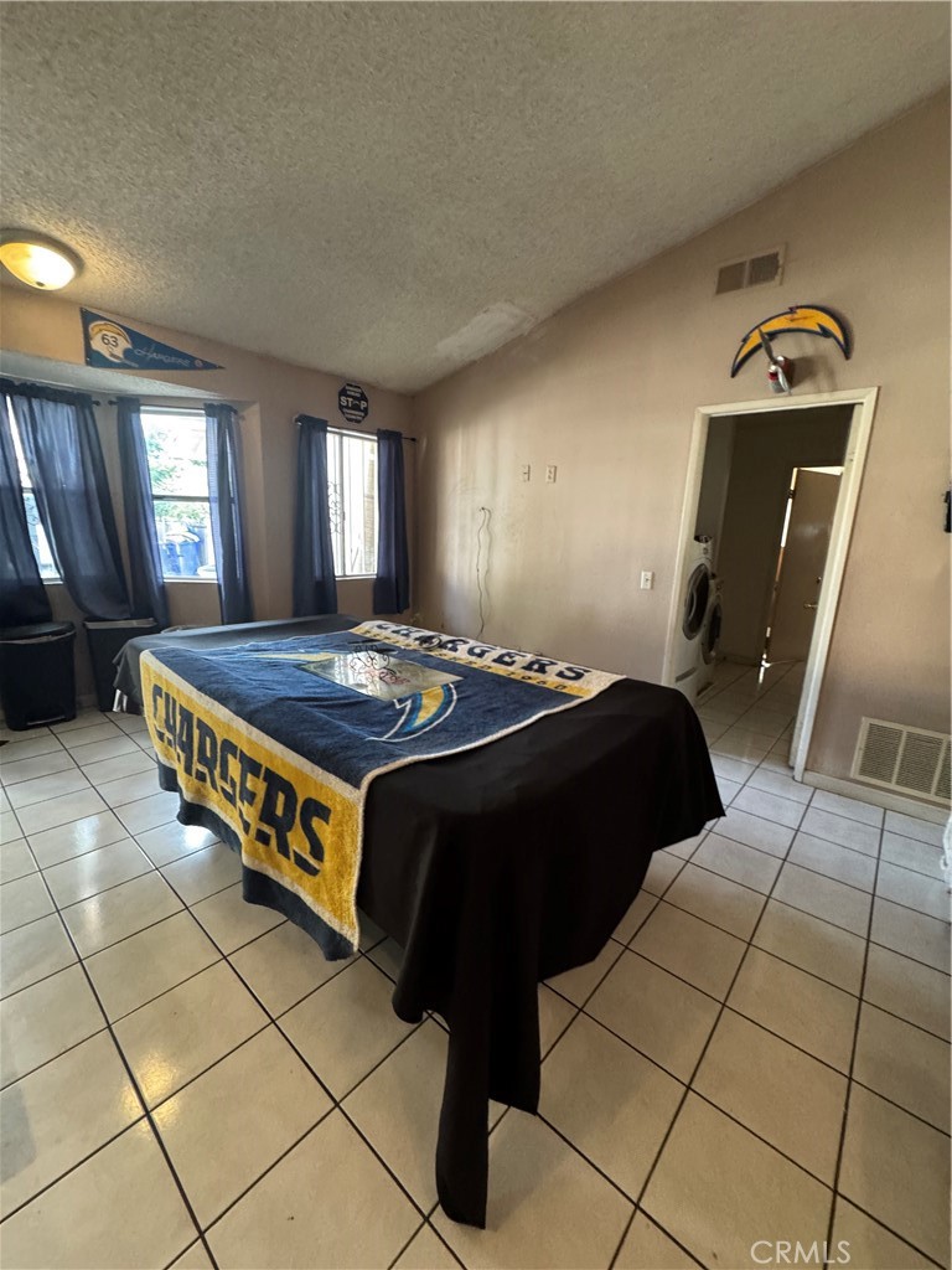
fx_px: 513
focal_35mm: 14
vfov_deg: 102.1
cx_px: 476
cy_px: 635
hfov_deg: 85.7
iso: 640
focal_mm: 2.22
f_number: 2.2
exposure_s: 1/60
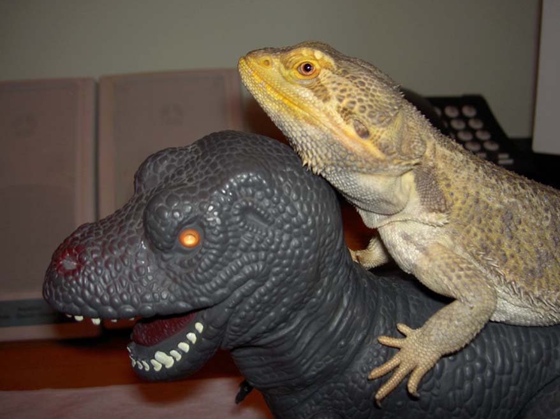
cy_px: 214
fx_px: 647
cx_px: 277
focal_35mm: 40
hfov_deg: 46.8
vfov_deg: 35.9
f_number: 2.8
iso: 100
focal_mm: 8
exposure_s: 1/60
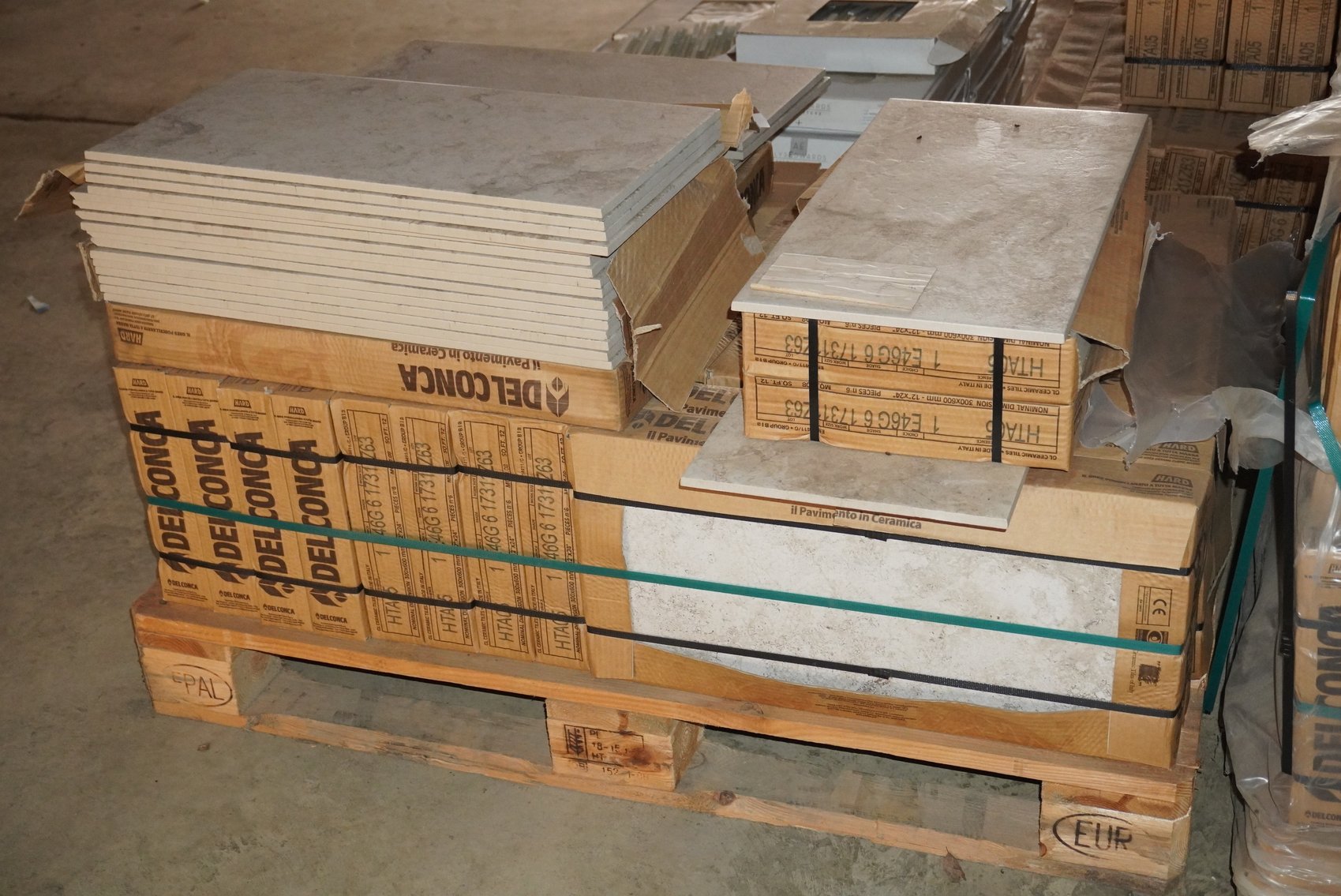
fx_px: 1677
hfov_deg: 43.6
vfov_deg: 29.9
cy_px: 448
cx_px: 670
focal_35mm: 45
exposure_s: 1/160
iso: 3200
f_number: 5
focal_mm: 30
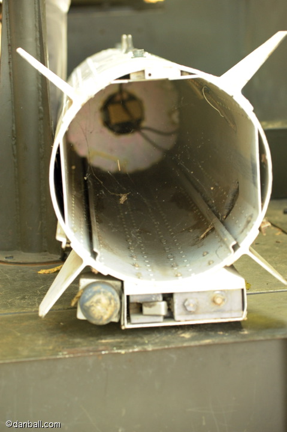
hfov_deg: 12.2
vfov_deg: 18.3
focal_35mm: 112
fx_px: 1341
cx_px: 144
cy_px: 216
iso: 2800
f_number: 5
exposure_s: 1/60
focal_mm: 112
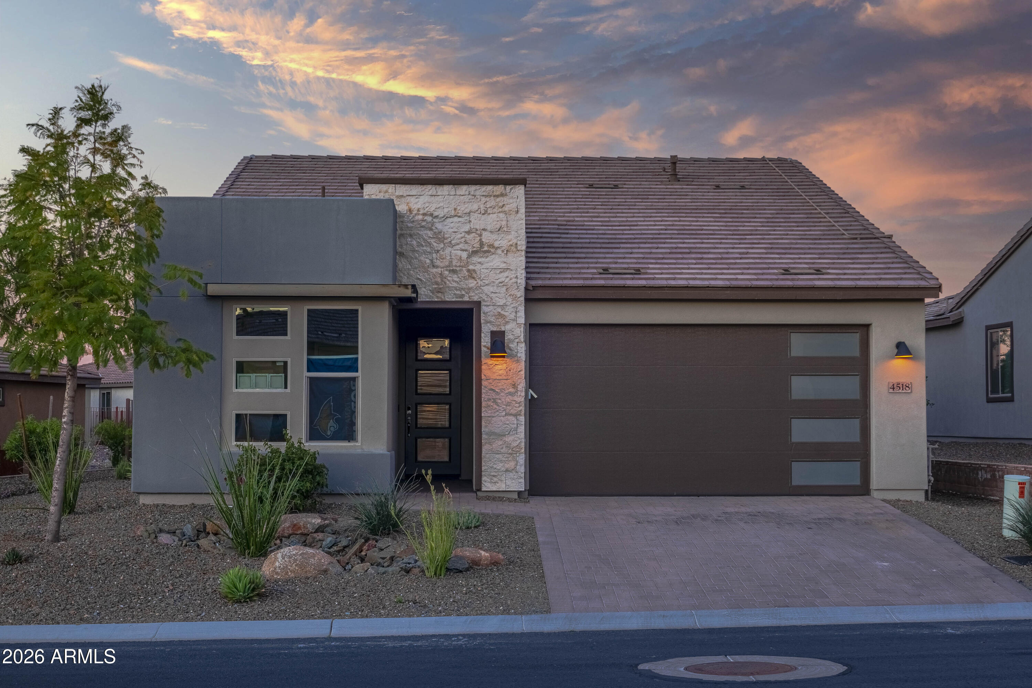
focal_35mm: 55
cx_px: 516
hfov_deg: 36.2
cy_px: 344
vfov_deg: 24.6
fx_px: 1577
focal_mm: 37
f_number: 8
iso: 250
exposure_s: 1/1250
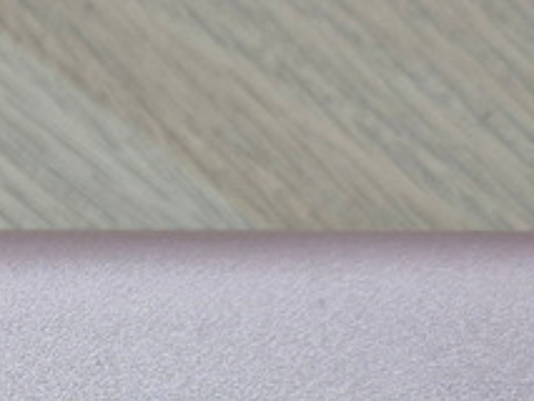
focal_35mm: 108
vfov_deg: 12.9
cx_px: -221
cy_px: 619
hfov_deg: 16.8
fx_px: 1667
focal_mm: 5.4
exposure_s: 1/120
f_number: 1.8
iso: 160
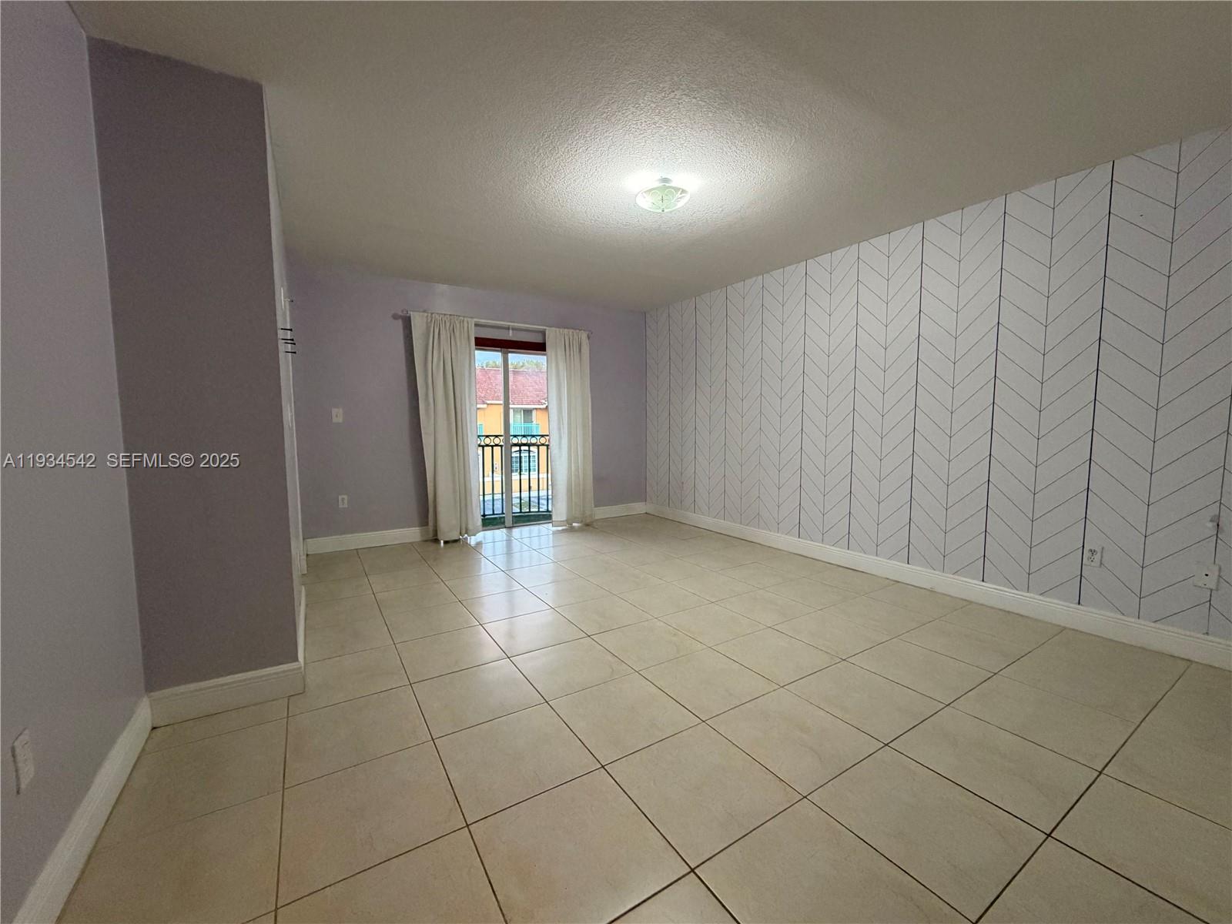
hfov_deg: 102.1
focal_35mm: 14
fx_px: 498
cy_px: 462
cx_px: 616
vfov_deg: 85.7
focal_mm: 2.22
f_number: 2.2
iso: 400
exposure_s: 1/60
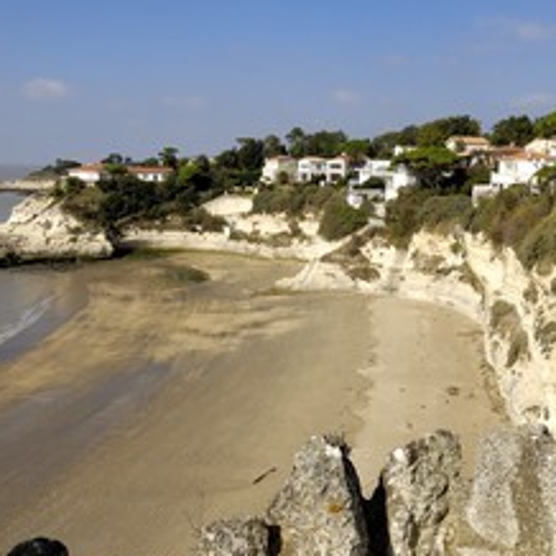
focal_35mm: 37
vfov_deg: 45.1
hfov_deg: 44.6
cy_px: 250
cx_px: 358
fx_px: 669
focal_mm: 15
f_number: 12
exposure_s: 1/160
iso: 100
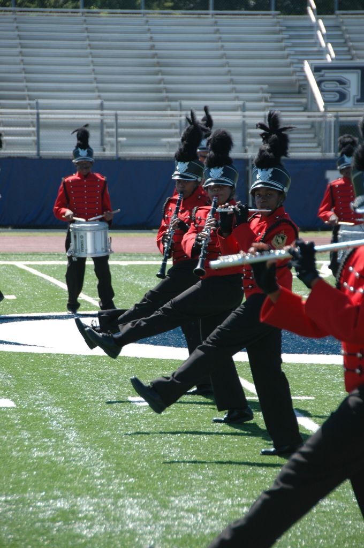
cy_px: 274
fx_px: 3079
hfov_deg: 6.8
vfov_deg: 10.2
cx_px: 182
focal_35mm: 202
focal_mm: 135
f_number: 5.6
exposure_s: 1/400
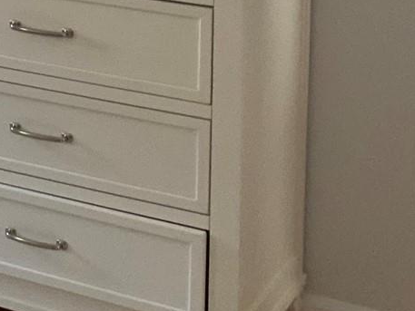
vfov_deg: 10.8
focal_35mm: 130
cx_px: -469
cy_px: -222
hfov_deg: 12.8
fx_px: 1559
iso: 64
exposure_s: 1/83
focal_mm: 3
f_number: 1.8
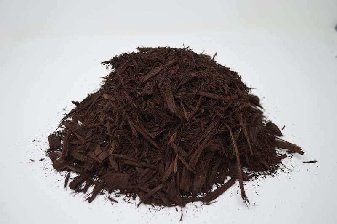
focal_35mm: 30
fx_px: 281
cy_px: 112
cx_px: 168
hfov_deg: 62.0
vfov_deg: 43.5
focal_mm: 20
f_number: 3.8
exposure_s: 1/20
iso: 100
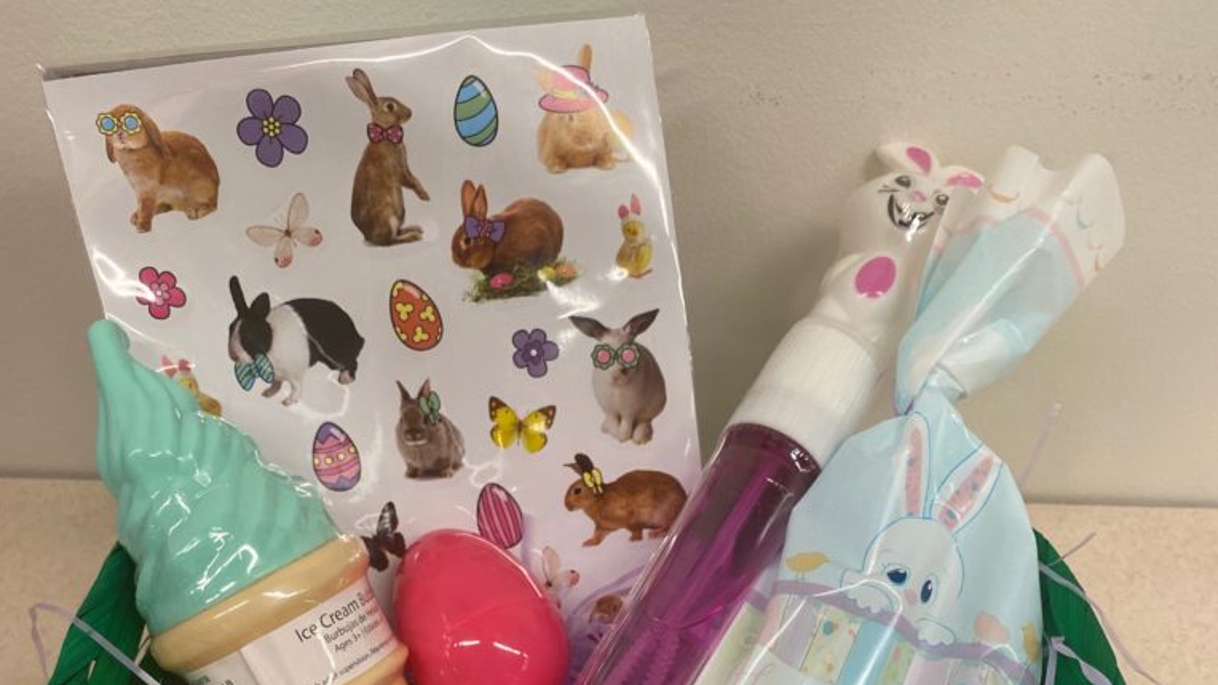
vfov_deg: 28.3
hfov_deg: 52.8
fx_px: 1227
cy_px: 755
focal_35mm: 38
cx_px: 607
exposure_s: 1/60
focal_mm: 4.25
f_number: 1.8
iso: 200
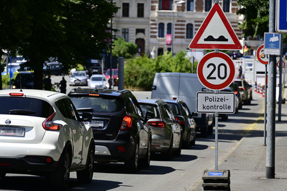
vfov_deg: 6.9
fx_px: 1593
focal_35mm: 200
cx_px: 144
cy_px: 96
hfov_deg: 10.3
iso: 100
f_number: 7.1
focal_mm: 200
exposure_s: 1/250
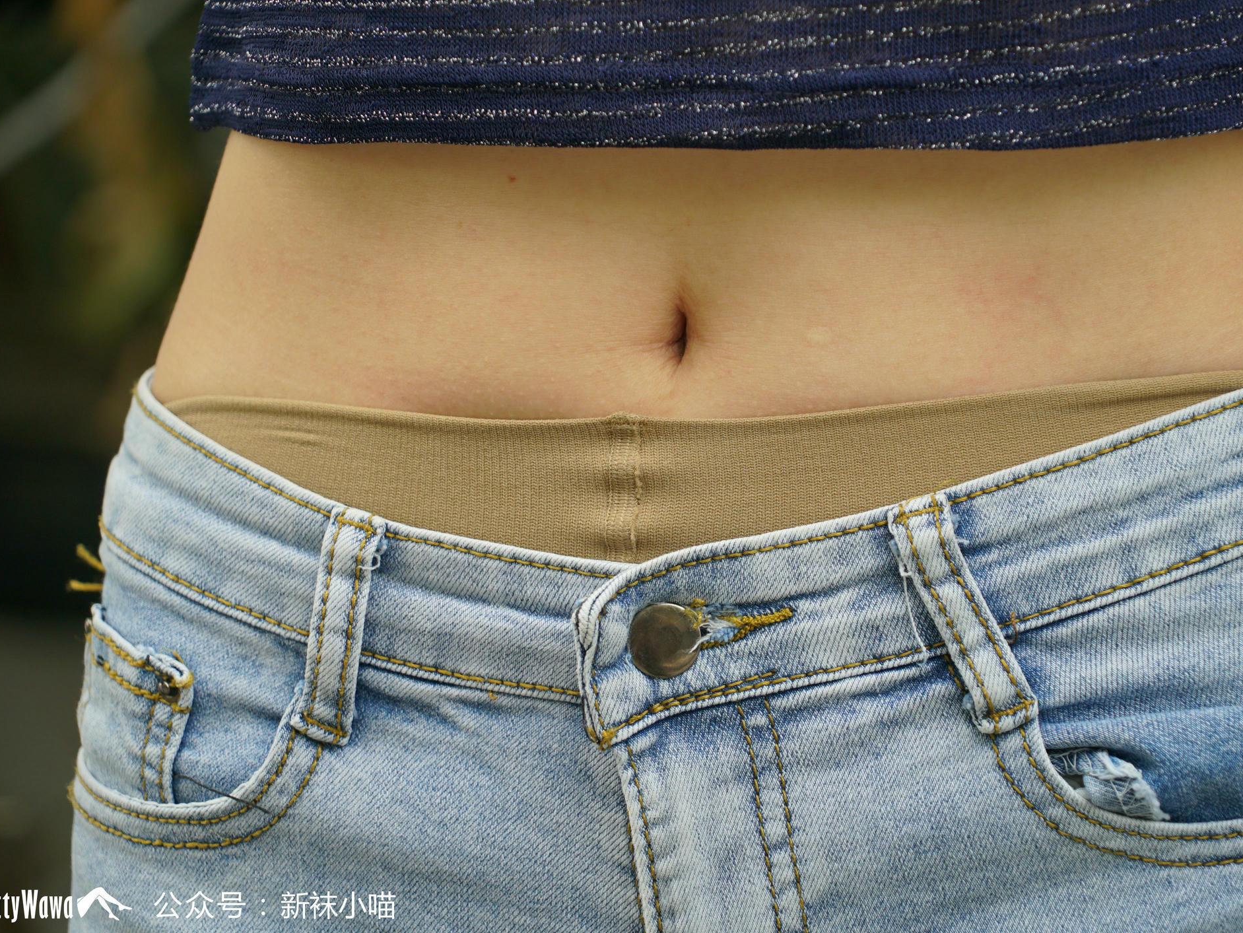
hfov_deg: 10.8
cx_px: 661
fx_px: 6572
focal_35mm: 183
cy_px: 467
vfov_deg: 8.1
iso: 320
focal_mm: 169
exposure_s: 1/200
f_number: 6.3
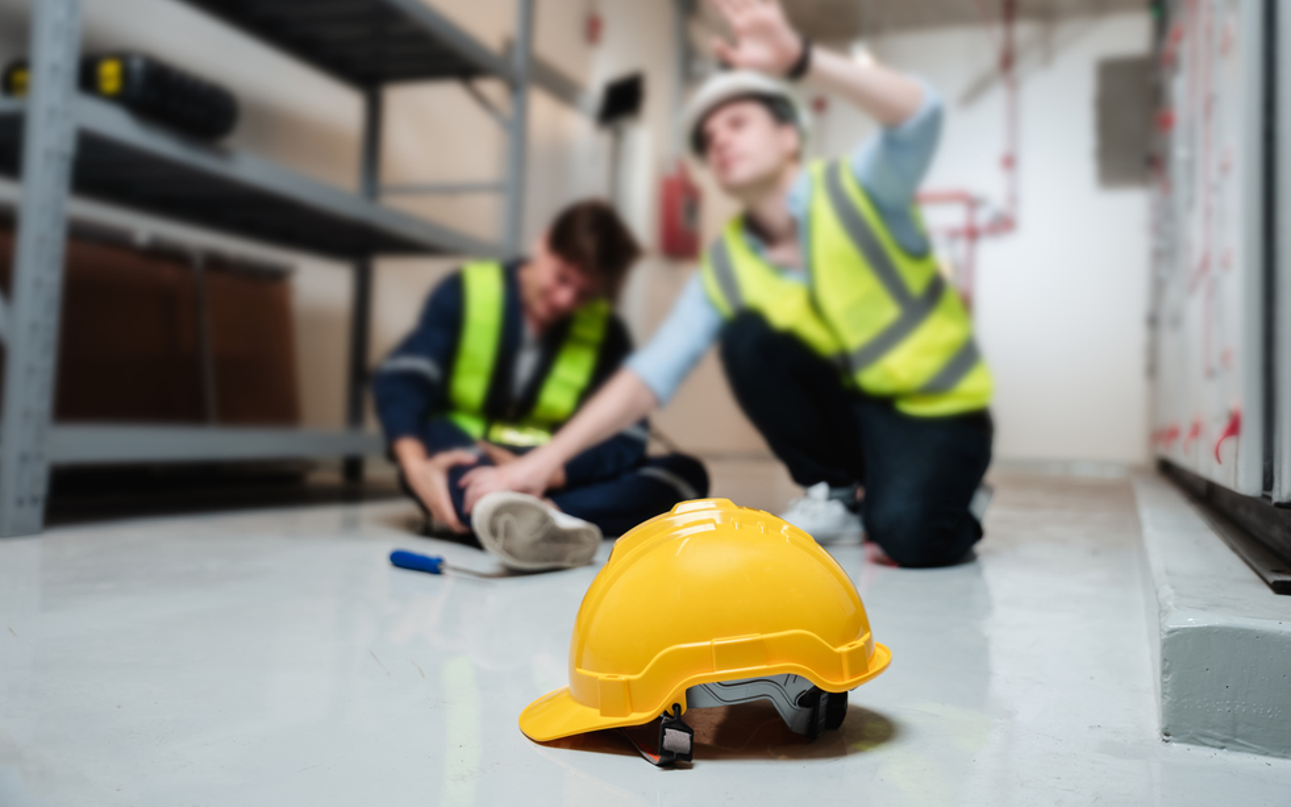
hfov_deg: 58.1
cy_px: 361
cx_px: 666
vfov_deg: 38.3
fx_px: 1161
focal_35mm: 33
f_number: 2.8
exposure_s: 1/125
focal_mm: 31
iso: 320
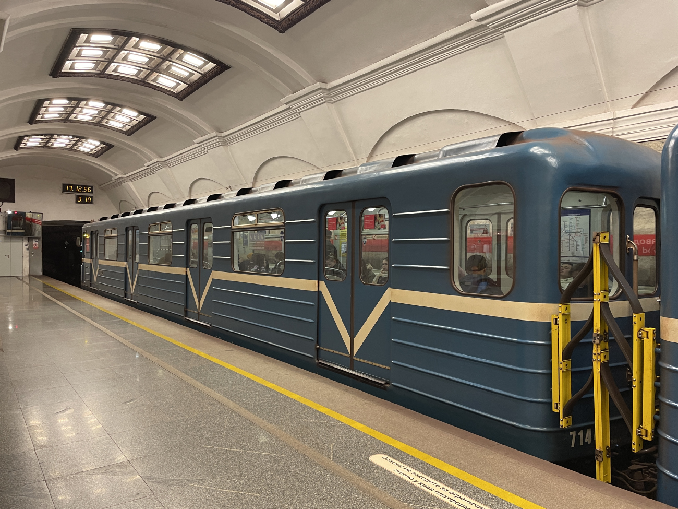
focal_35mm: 26
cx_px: 339
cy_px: 254
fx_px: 509
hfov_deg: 67.3
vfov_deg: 53.1
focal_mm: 4.2
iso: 100
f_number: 1.6
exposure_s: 1/50
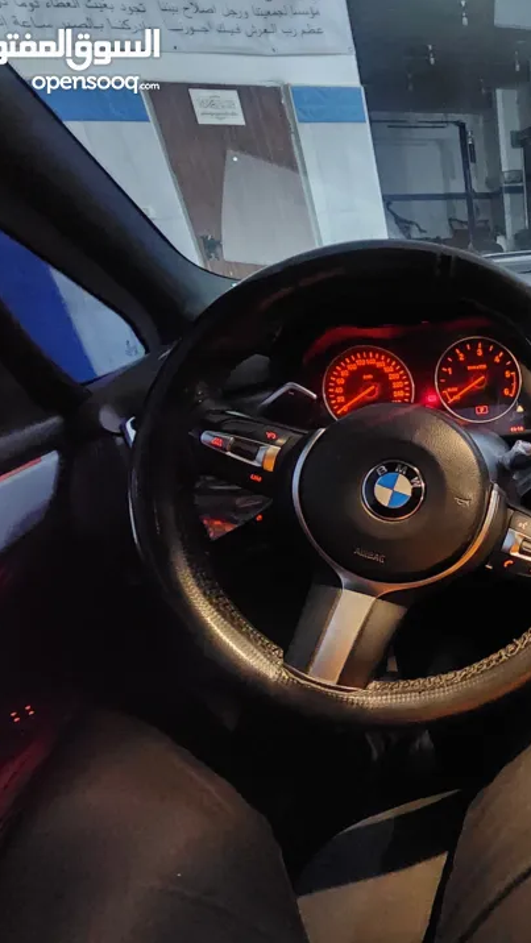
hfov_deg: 45.6
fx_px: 475
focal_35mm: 19
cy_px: 472
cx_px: 568
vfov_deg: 89.6
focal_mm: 2.2
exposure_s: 1/17
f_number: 2.2
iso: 2500
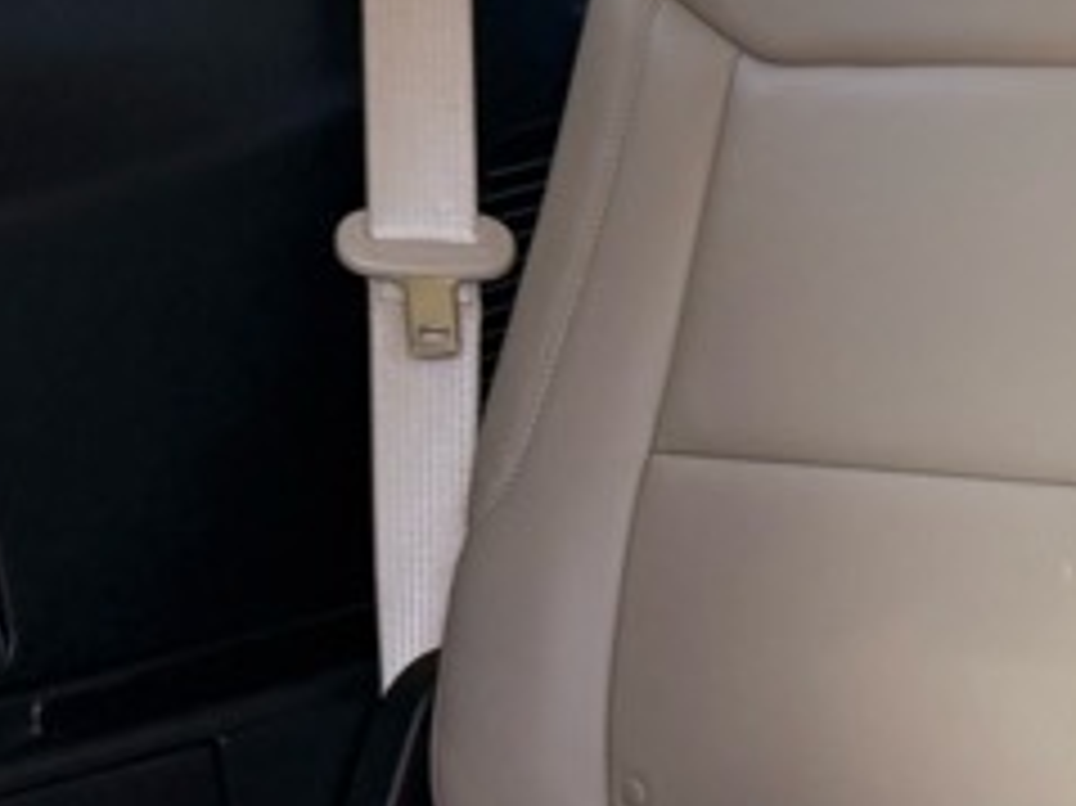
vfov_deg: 14.3
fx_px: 3200
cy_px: 531
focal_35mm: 103
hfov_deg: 17.2
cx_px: 1612
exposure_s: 1/121
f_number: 1.78
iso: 160
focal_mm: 6.76
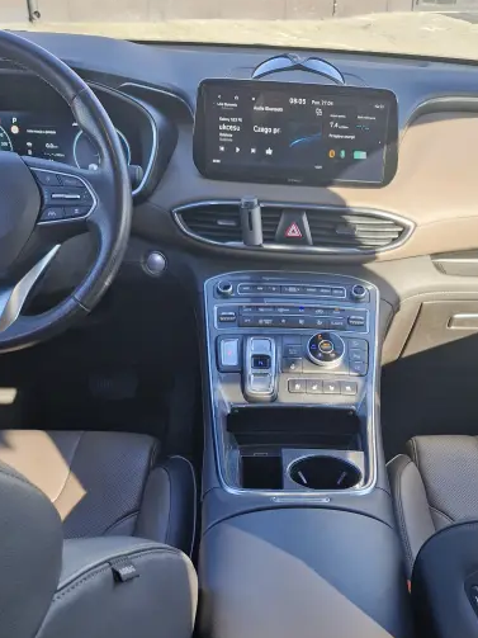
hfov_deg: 36.4
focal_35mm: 39
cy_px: 476
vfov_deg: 46.2
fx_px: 718
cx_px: 325
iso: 80
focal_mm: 5.54
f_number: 1.8
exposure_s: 1/180
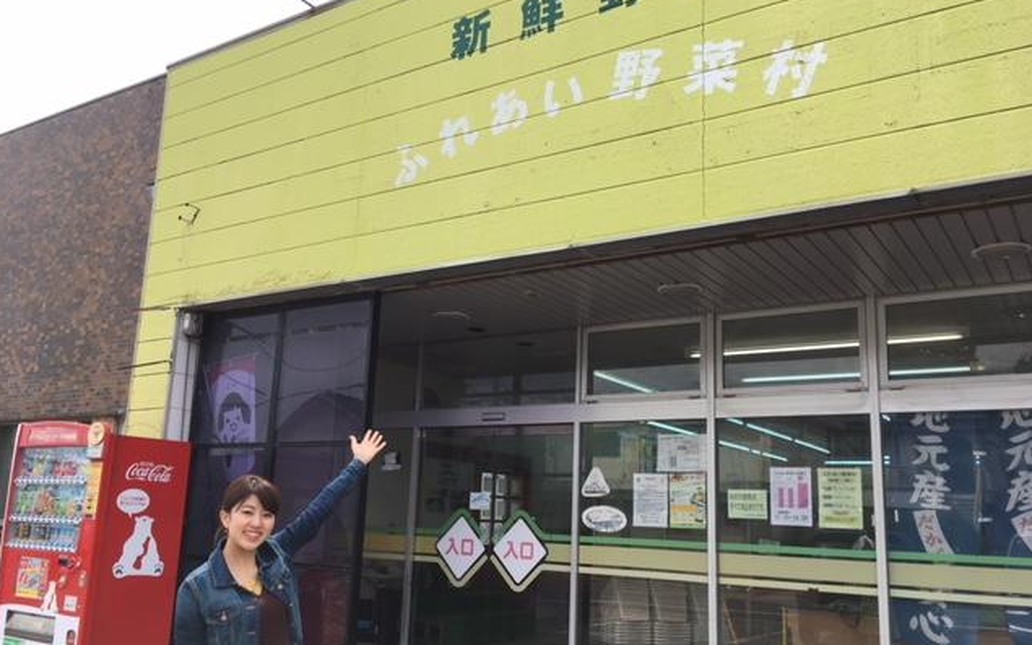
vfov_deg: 40.6
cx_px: 515
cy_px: 346
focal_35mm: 31
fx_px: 872
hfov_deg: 61.2
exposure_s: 1/693
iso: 25
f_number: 2.2
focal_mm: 4.2
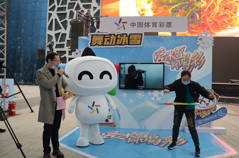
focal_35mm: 27
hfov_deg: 67.5
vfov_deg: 47.7
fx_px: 179
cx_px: 120
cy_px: 79
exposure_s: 1/200
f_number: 5
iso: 800
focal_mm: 18
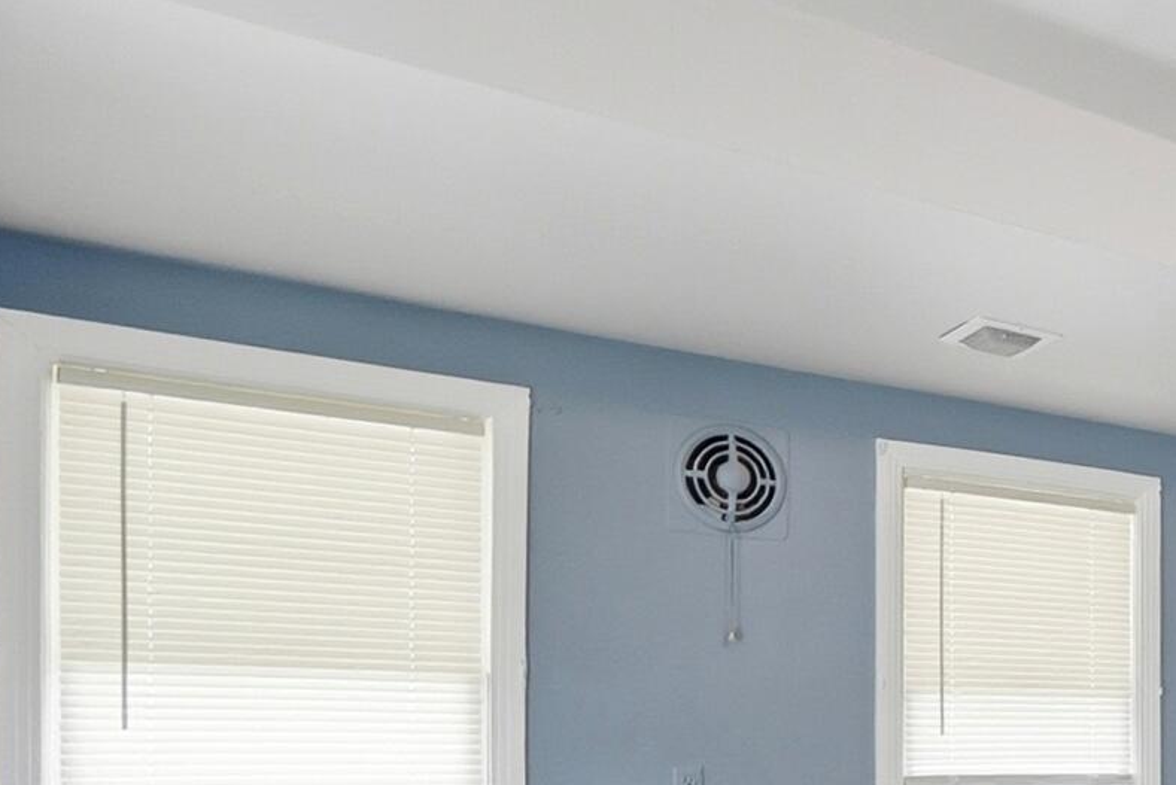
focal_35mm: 38
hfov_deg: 38.0
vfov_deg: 32.7
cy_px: 754
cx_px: 1409
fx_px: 1242
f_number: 4
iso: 100
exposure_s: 1/125
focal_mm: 10
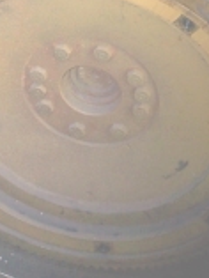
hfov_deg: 7.0
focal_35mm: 212
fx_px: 1704
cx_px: 109
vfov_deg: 9.2
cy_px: -60
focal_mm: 12.4
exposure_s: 1/60
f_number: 3.2
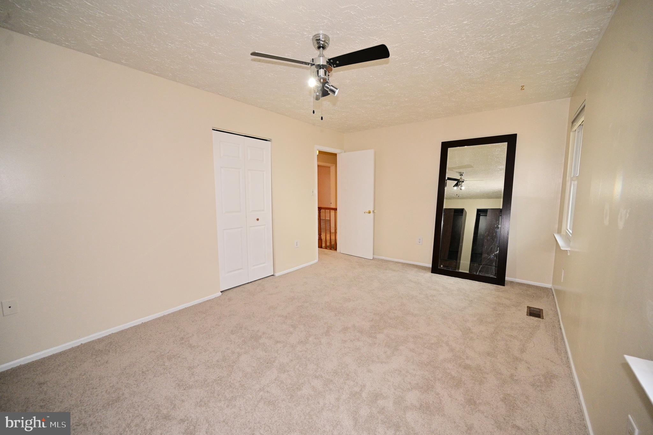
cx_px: 326
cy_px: 218
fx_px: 254
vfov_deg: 81.1
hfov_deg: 104.3
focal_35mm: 14
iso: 1800
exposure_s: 1/250
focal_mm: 14
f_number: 4
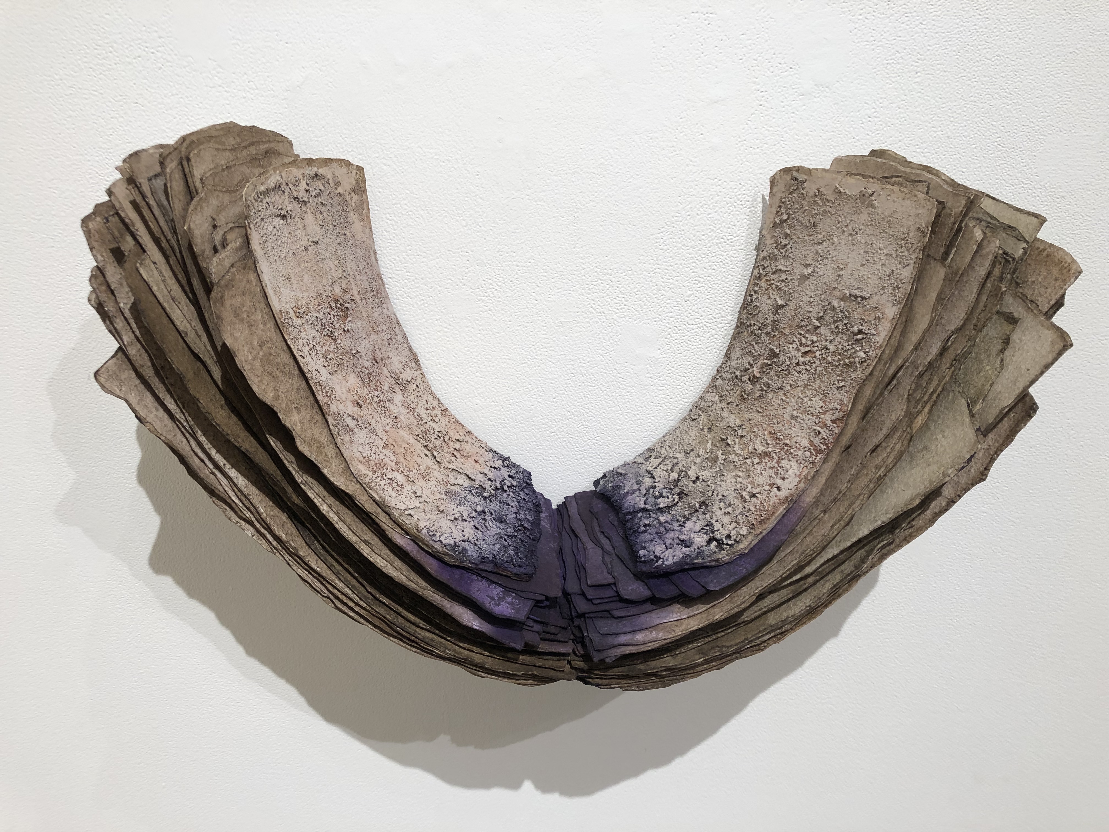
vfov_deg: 49.7
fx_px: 897
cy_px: 416
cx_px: 554
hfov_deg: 63.4
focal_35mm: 28
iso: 25
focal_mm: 3.99
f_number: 1.8
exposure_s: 1/40
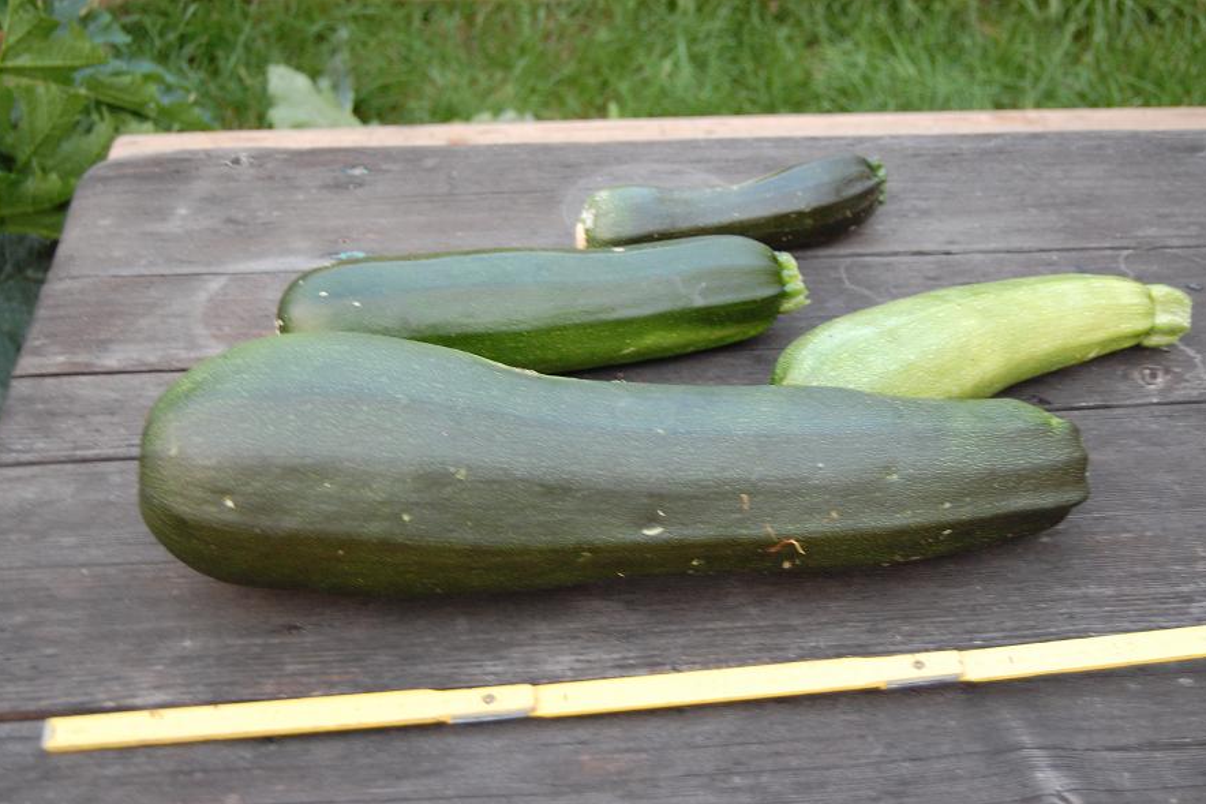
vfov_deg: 27.5
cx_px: 608
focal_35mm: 49
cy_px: 408
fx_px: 1641
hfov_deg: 40.4
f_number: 4.5
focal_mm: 32
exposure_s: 1/25
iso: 800
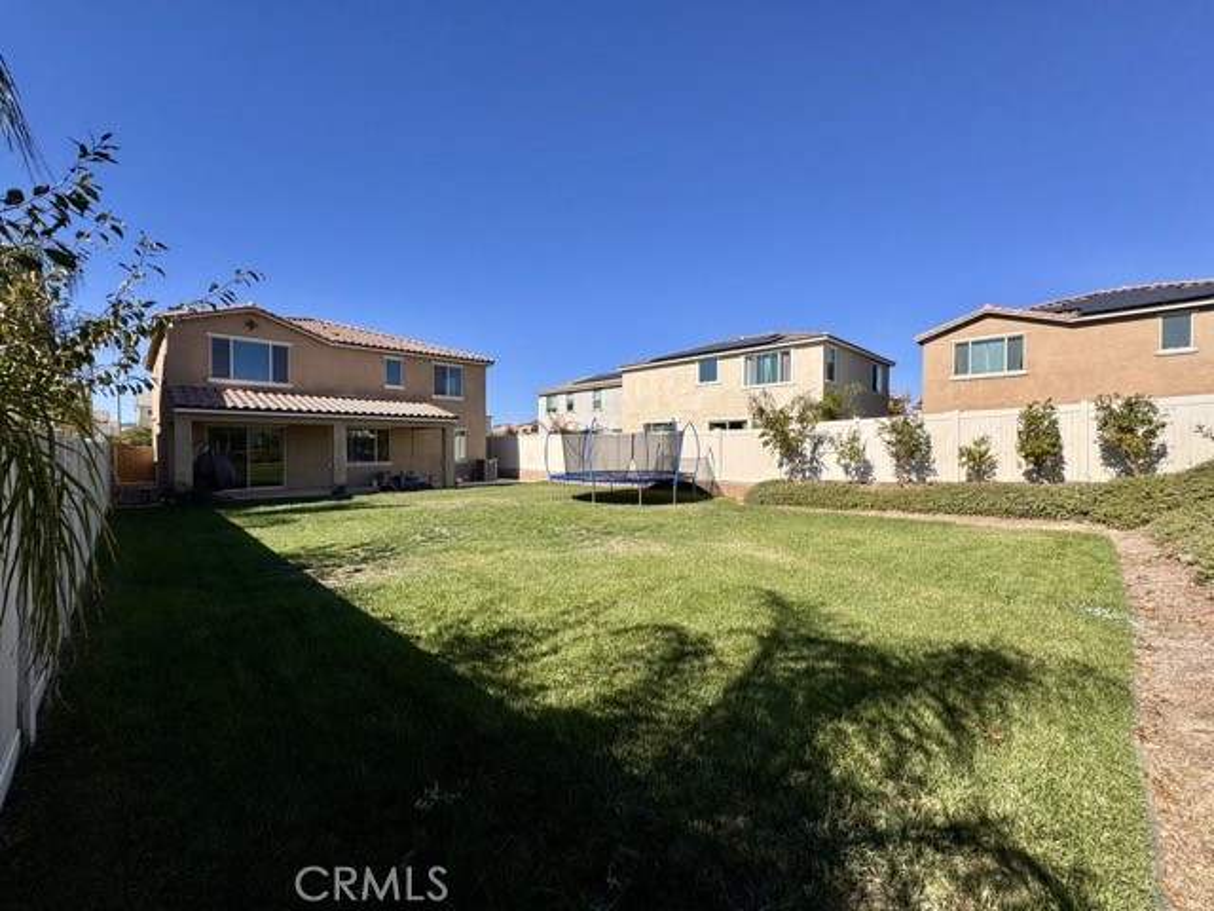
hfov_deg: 102.1
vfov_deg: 85.7
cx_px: 607
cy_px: 456
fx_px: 491
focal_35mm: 14
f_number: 2.2
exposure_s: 1/2415
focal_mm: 2.22
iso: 40
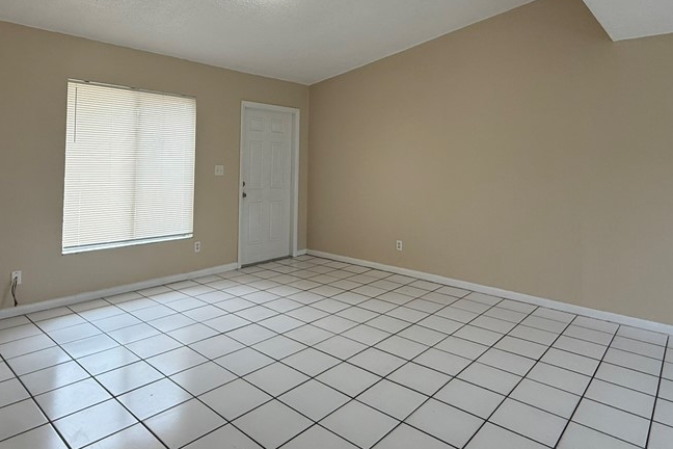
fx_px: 430
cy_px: 157
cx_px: 314
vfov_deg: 54.2
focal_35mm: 23
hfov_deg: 76.0
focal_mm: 2.22
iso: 100
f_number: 2.2
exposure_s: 1/120
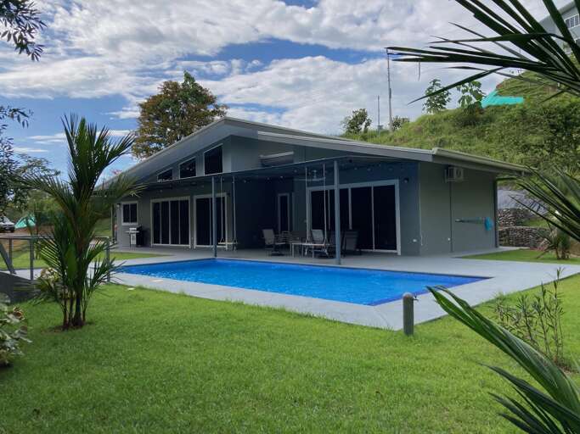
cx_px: 290
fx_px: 469
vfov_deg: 49.7
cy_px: 217
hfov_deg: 63.5
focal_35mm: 28
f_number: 1.8
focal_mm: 3.99
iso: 20
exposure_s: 1/1499
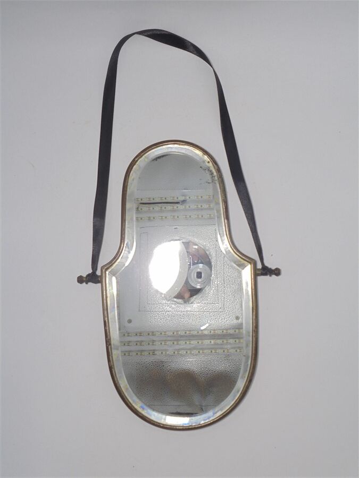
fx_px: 525
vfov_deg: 49.0
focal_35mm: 38
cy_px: 239
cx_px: 180
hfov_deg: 37.7
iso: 100
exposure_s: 1/30
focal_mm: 6.9
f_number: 4.2
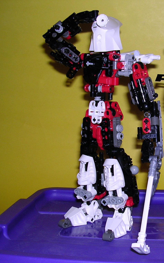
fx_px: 386
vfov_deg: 37.5
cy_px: 132
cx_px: 157
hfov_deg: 23.2
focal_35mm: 54
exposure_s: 1/60.1
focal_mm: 5.8
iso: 100
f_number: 2.8
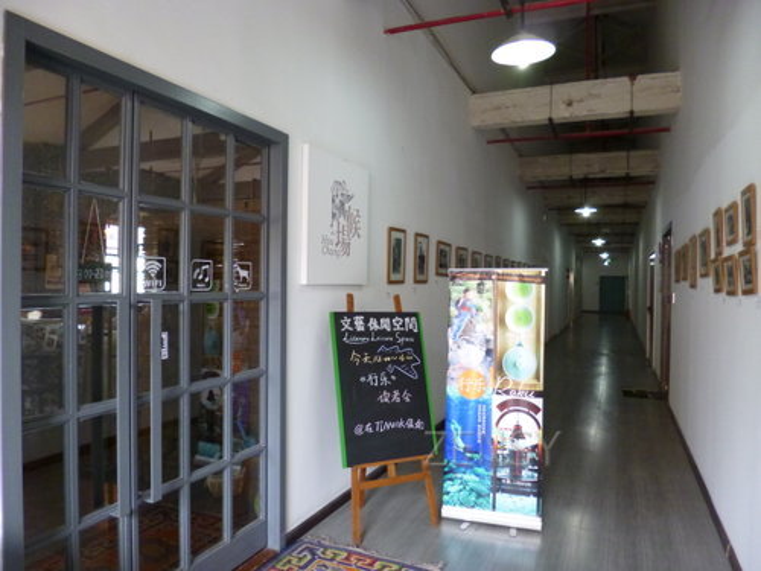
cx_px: 380
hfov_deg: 71.6
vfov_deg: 56.8
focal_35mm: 24
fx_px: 528
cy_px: 286
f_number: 2.5
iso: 400
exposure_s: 1/30
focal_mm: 4.3
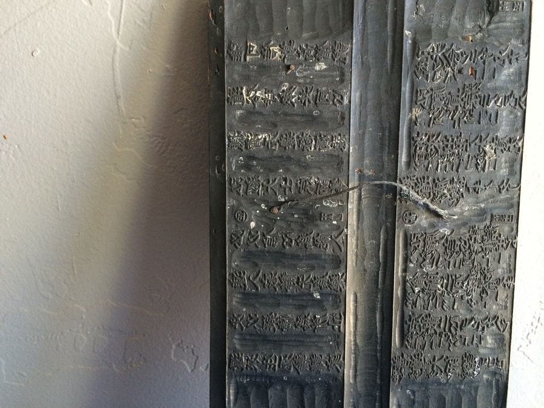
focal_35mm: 30
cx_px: 272
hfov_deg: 60.0
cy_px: 204
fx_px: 471
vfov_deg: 46.8
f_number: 2.2
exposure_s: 1/30
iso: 250
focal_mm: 4.12
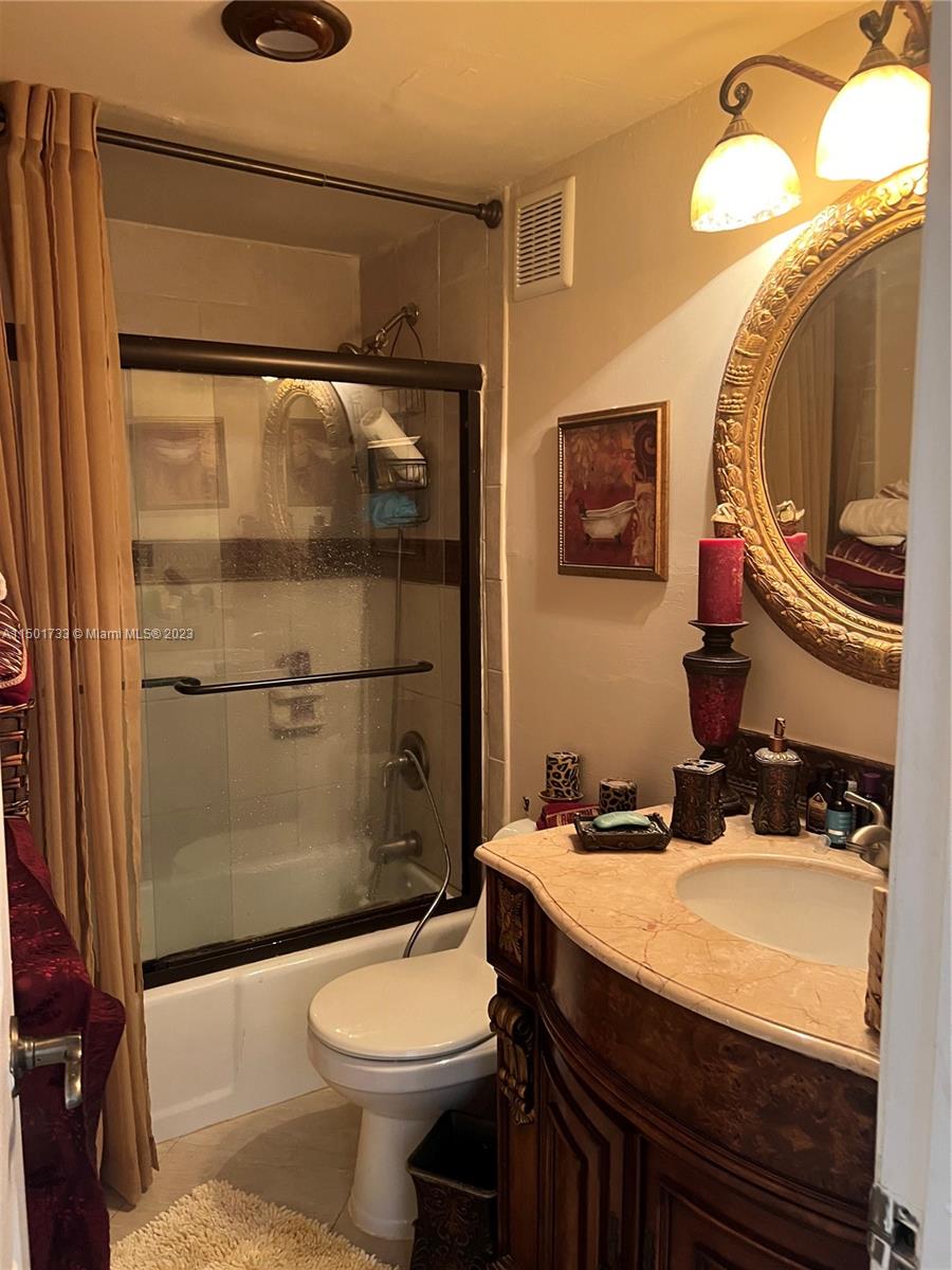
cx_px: 476
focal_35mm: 26
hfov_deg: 53.1
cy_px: 635
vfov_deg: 67.3
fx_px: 953
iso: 400
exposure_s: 1/40
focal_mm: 5.7
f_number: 1.5
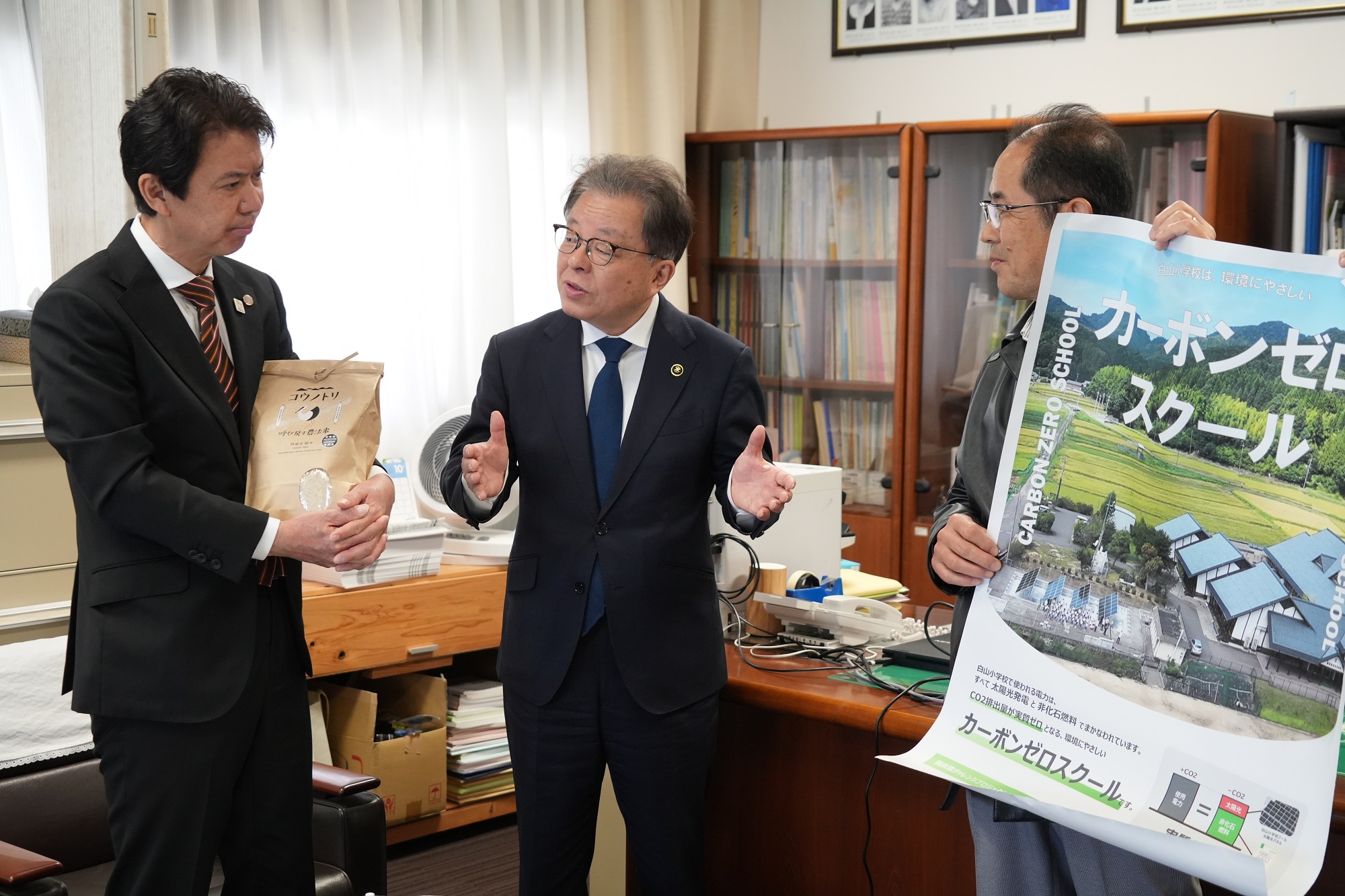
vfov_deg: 27.0
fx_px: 1868
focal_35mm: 50
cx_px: 672
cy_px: 448
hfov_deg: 39.6
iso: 3200
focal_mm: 50
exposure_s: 1/125
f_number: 5.6
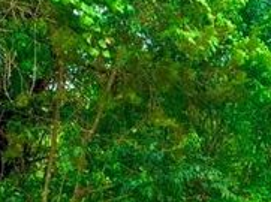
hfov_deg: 25.1
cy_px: 174
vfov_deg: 20.0
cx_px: 299
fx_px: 563
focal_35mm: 72
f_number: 1.8
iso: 25
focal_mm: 4.25
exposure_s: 1/378
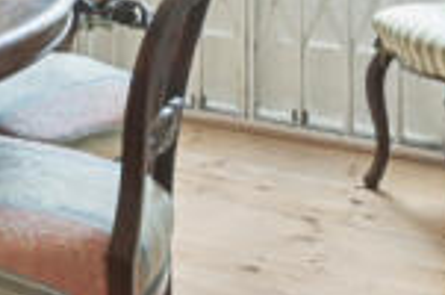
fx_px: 1172
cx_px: -171
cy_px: -279
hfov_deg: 19.4
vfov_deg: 12.7
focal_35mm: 95
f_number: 16
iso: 200
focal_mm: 14
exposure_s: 2.5
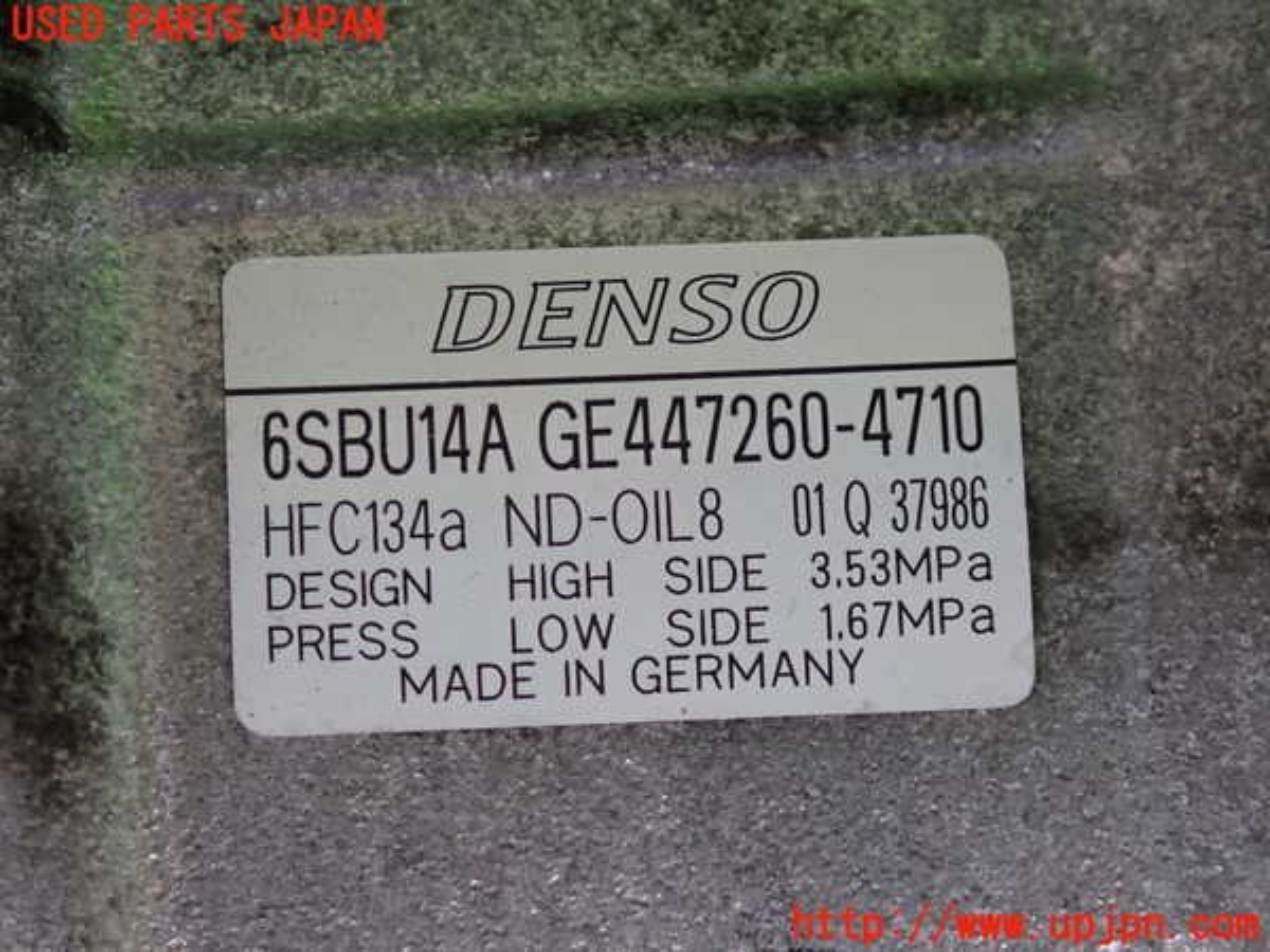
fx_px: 3449
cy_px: 476
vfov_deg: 15.7
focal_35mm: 94
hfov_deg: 20.9
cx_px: 635
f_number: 4.7
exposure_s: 1/100
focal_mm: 16.79
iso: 500
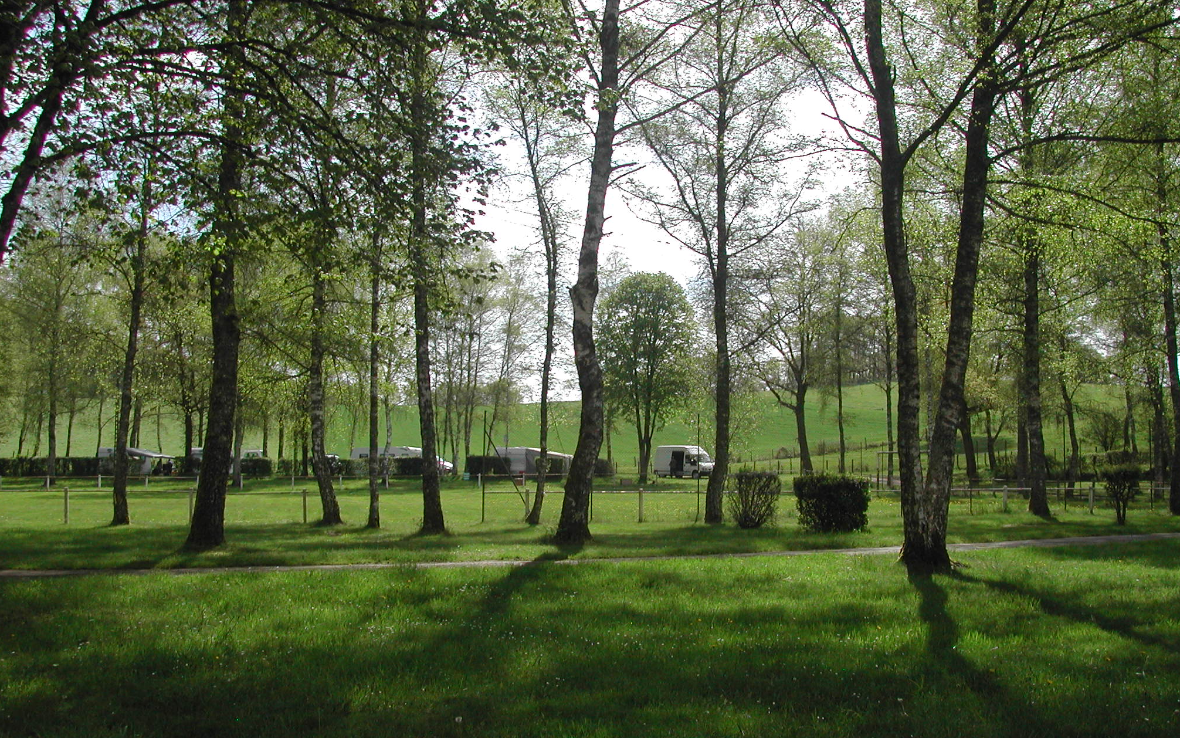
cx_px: 595
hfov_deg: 48.2
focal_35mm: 41
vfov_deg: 31.3
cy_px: 387
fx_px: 1319
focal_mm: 8
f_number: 7.6
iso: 100
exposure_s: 1/178
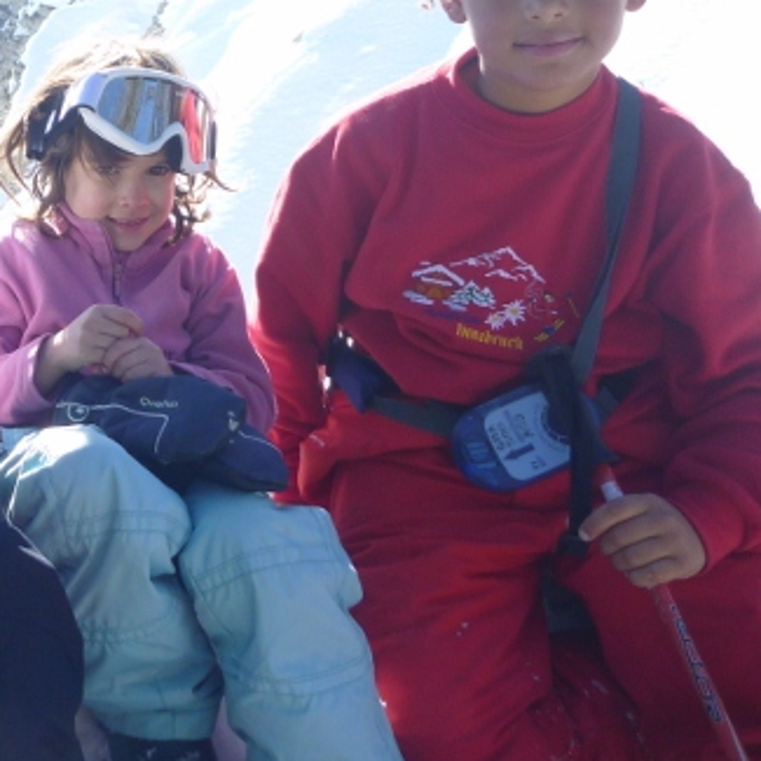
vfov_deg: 27.4
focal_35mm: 61
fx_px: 1517
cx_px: -152
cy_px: 117
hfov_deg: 25.3
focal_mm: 4.9
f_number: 3.3
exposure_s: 1/200
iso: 80
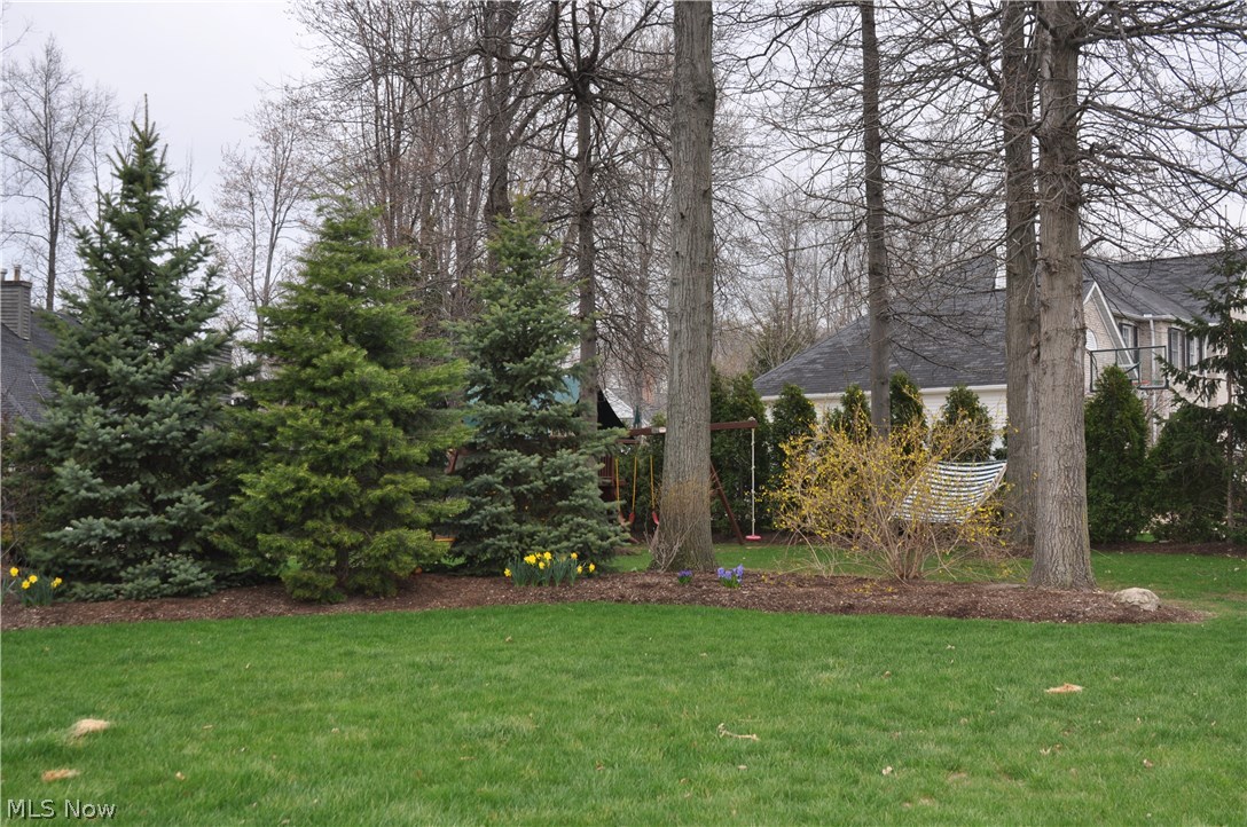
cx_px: 624
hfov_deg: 55.2
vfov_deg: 38.2
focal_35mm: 34
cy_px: 414
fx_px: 1193
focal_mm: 23
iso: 200
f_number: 6.3
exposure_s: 1/160
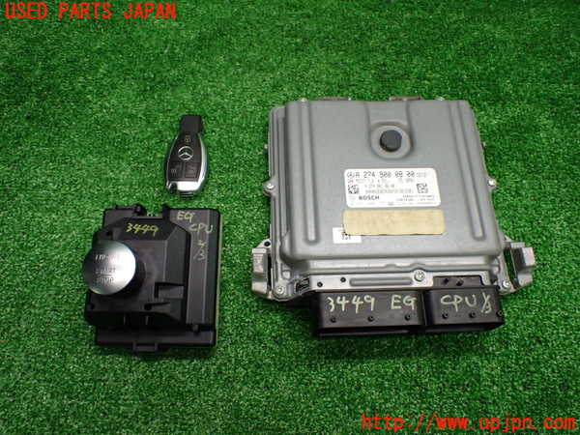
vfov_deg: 46.8
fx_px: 503
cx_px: 290
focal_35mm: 30
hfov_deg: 60.0
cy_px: 218
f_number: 2.3
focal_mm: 5.4
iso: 320
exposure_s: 1/125
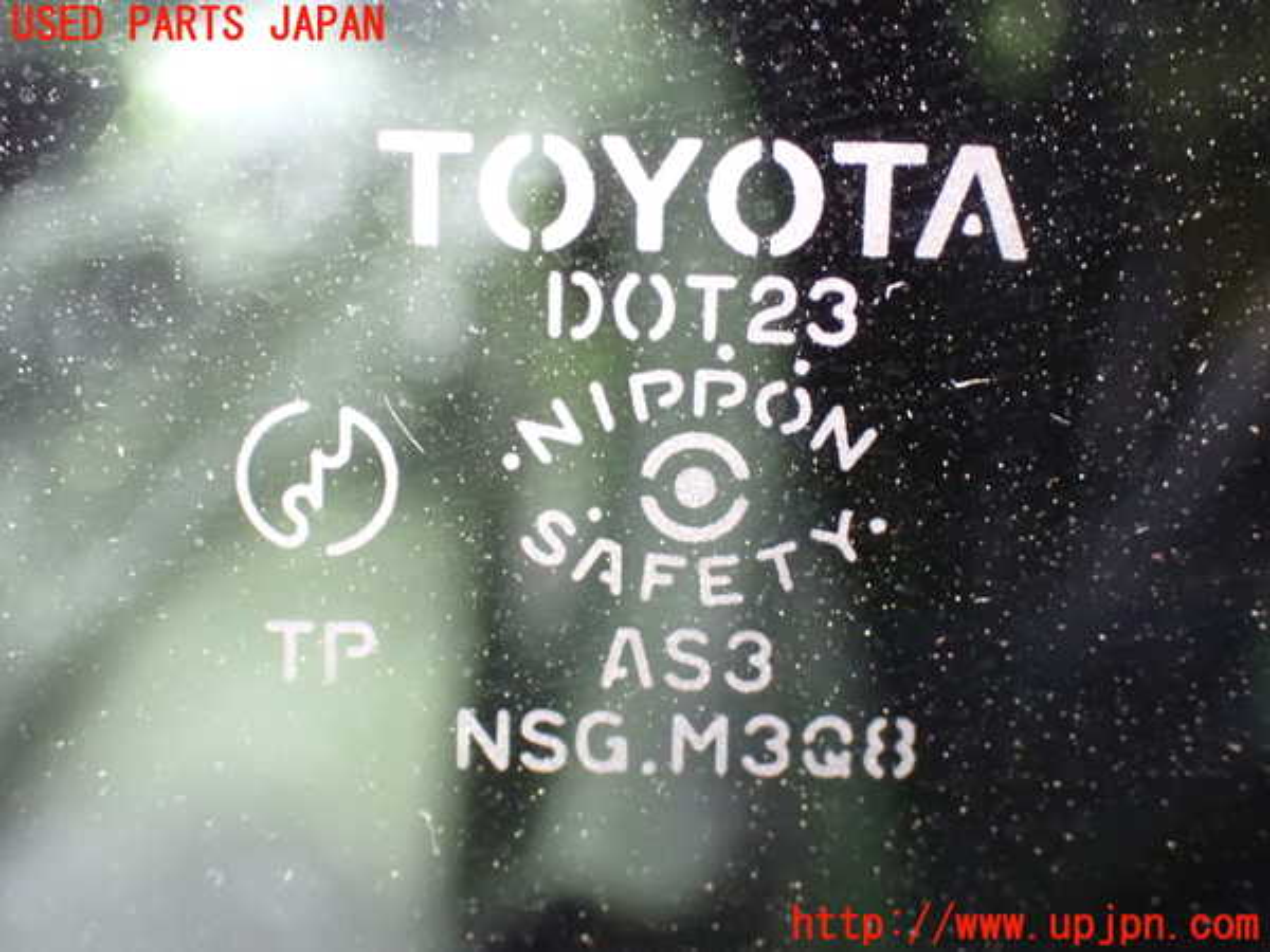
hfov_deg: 33.2
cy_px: 476
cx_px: 635
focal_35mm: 58
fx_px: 2128
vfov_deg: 25.2
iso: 1600
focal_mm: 10.35
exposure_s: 1/20
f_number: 3.5
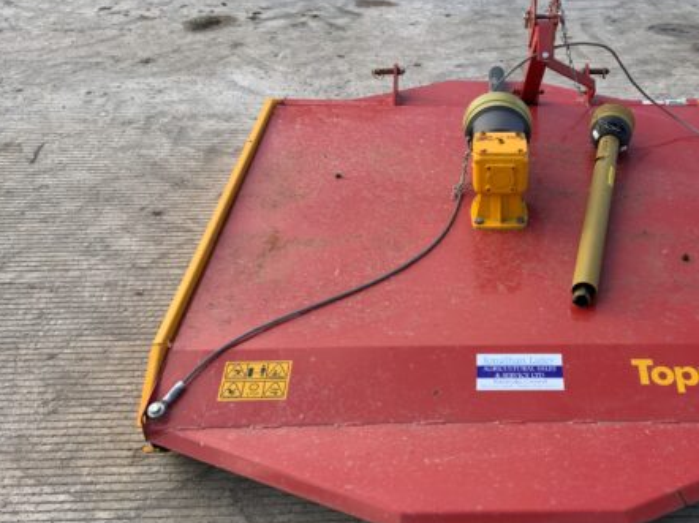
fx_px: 848
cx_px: 497
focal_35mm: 42
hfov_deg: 43.8
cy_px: 259
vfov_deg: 34.3
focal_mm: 3
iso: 16
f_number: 1.8
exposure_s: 1/264
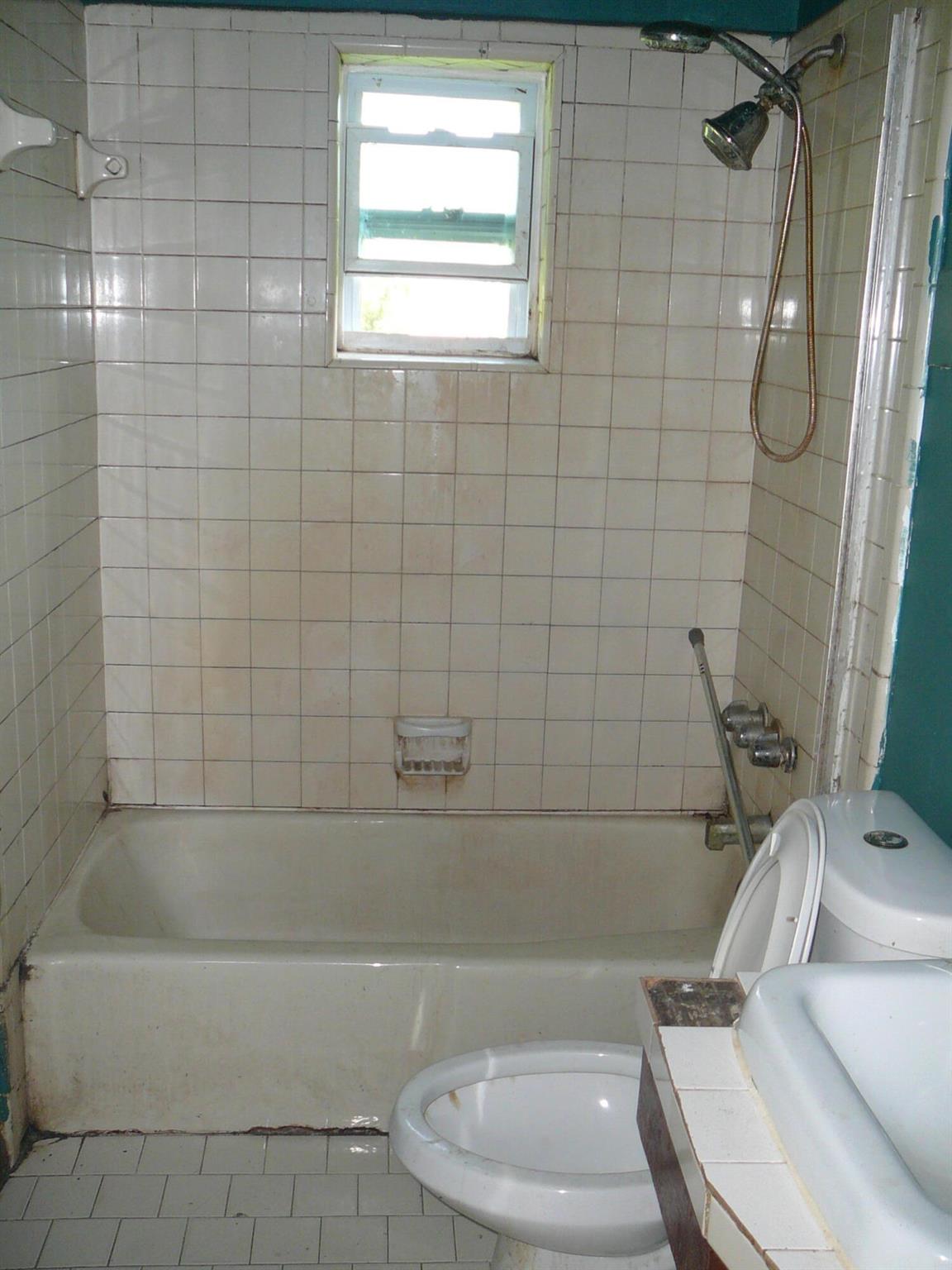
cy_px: 635
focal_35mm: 35
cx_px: 476
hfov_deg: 40.7
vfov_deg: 52.6
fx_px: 1283
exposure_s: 1/30
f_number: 2.8
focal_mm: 5.2
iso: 100
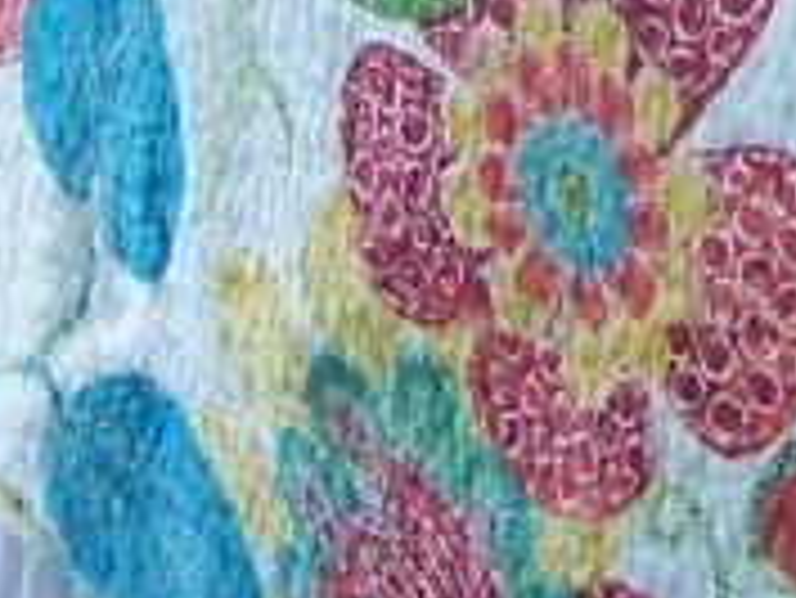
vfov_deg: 6.8
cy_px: -760
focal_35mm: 208
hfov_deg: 9.3
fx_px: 4786
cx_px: 1030
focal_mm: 5.85
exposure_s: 1/30
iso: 320
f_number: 2.8
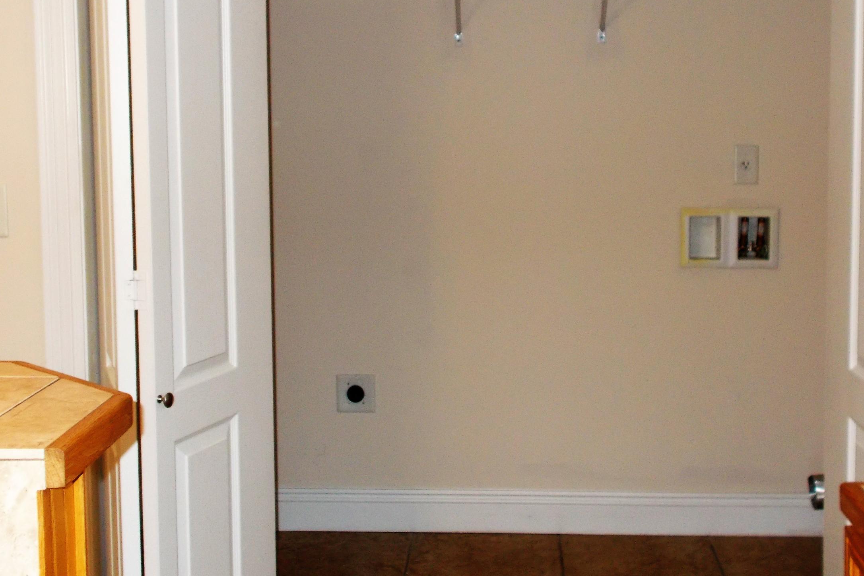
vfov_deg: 24.1
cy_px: 183
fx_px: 1344
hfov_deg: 35.6
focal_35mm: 56
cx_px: 431
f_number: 3.9
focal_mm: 6.9
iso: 220
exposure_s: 1/30
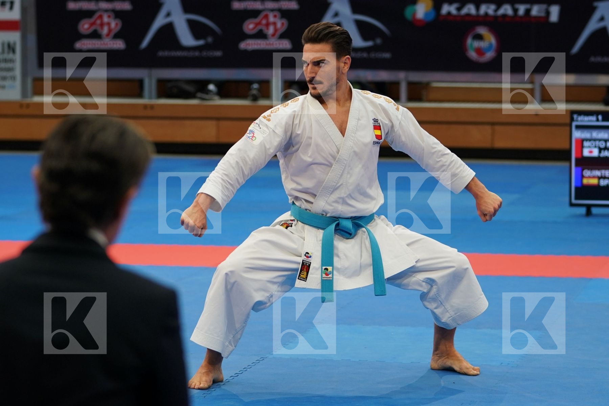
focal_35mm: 138
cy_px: 203
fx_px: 2334
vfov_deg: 9.9
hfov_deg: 14.9
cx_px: 304
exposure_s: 1/400
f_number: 2.8
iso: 640
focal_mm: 92
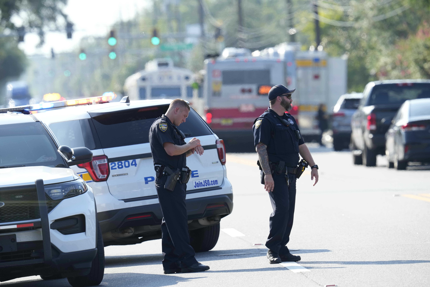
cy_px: 144
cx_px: 215
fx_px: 4777
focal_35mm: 400
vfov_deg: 3.4
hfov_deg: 5.2
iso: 640
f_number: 5.6
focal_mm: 400
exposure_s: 1/1000
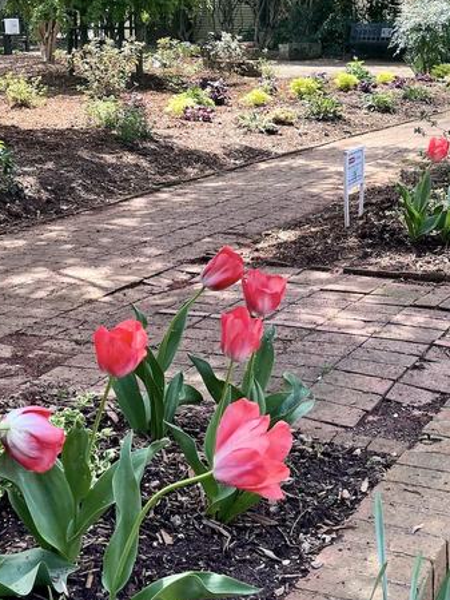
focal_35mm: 54
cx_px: 385
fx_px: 936
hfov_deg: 26.3
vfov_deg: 34.8
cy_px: 153
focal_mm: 4.2
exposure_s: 1/569
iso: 32
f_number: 1.6
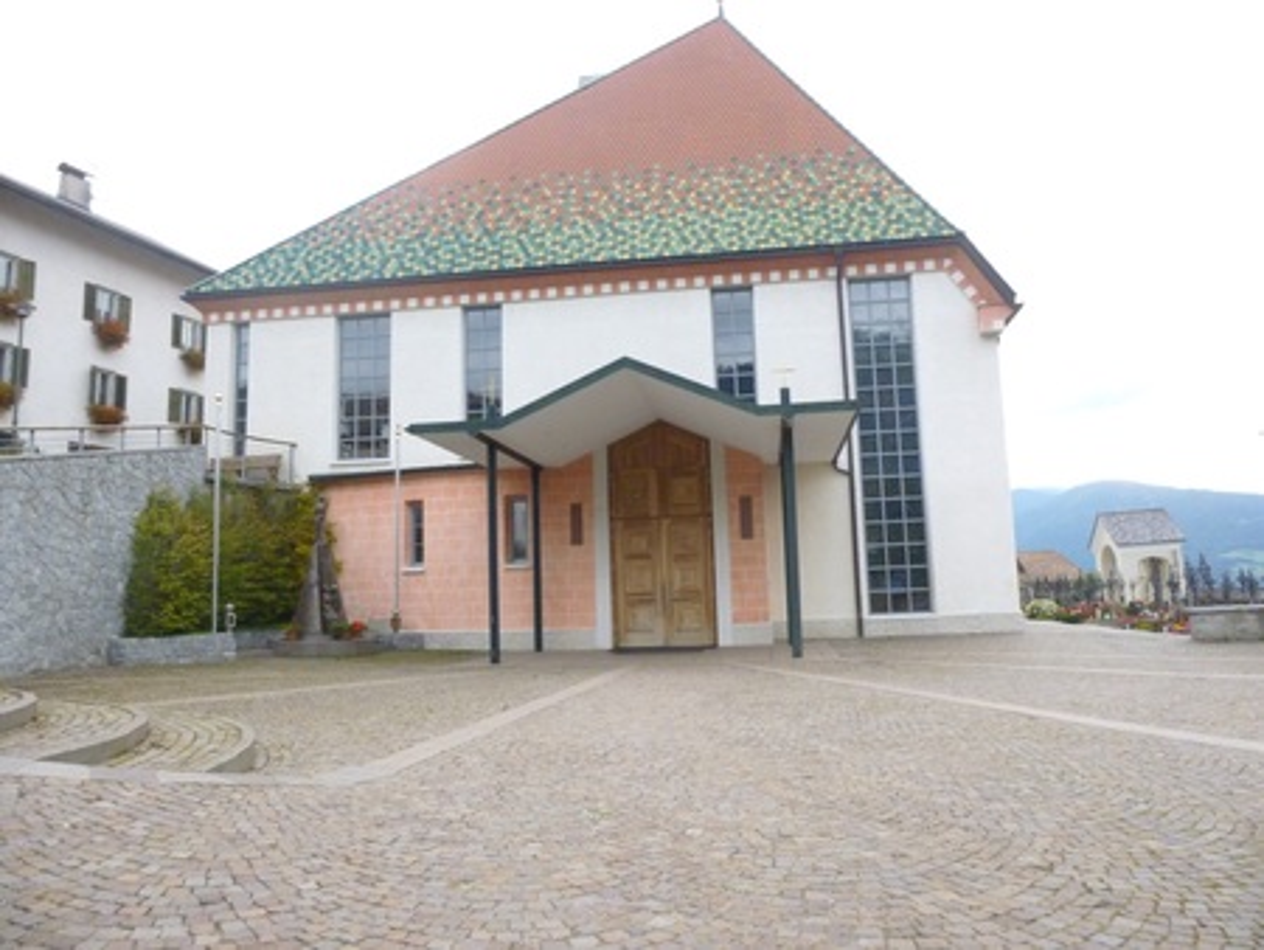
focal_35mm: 25
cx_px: 632
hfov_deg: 69.4
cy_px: 475
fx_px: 913
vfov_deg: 54.9
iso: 400
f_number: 3.1
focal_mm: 4.5
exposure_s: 1/320
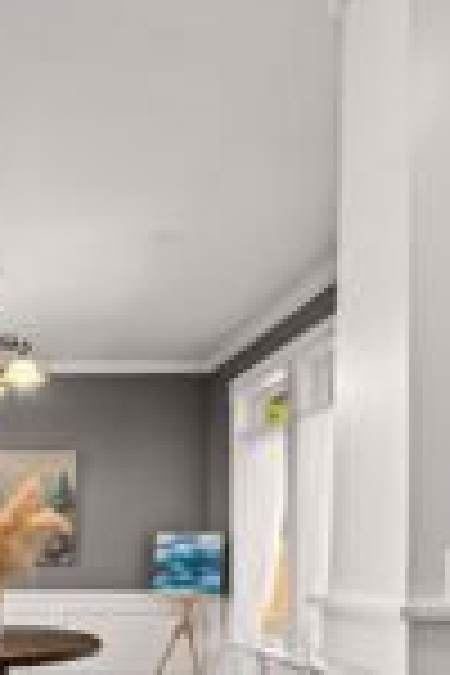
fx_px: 600
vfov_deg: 54.1
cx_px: -32
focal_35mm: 32
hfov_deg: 35.7
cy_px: 556
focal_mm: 12
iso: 1000
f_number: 6.7
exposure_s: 1/8
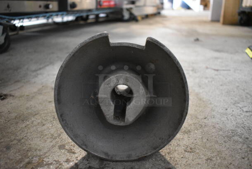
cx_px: 126
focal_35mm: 30
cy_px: 84
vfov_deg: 43.7
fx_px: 210
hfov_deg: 61.9
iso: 4000
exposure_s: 1/125
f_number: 3.5
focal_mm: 20
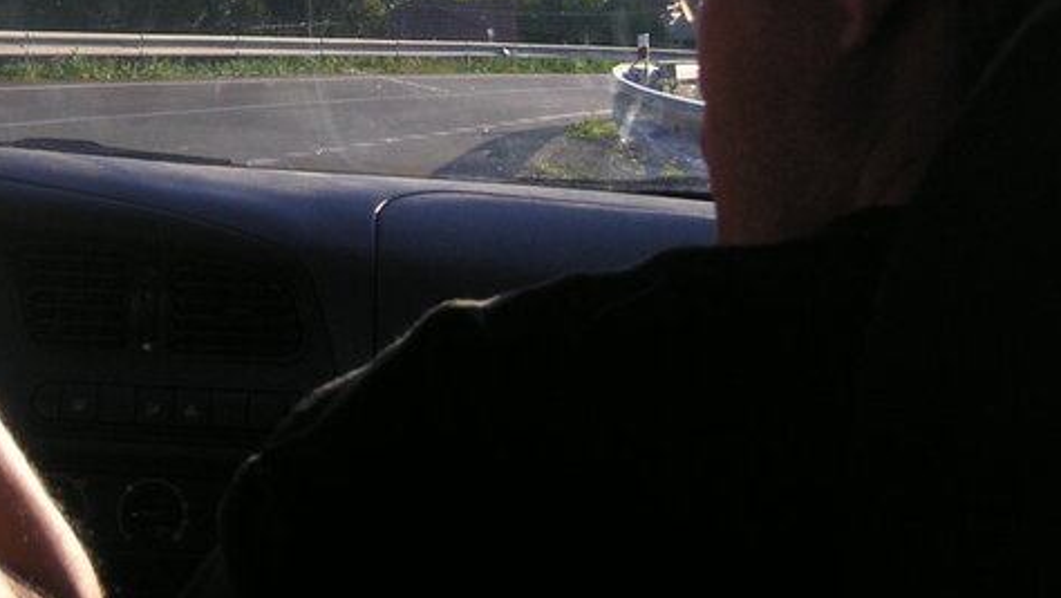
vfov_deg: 17.1
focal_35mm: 68
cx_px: 242
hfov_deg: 30.4
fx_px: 1914
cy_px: -69
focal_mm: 6.1
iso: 50
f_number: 2.8
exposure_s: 1/500
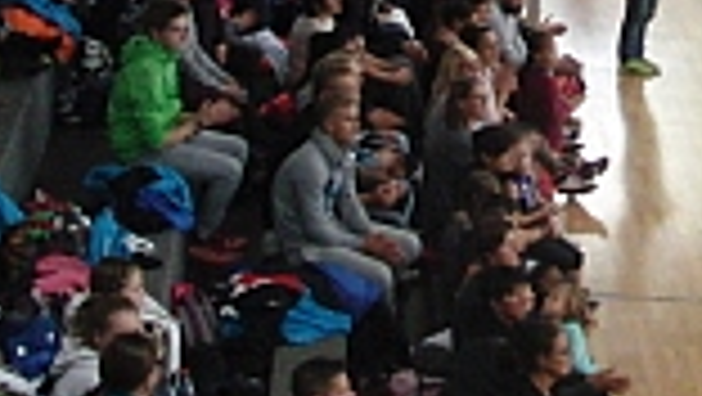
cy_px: -153
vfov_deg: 7.7
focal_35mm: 155
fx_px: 2887
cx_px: 783
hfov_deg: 13.6
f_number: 3.6
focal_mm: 6.42
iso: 400
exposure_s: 1/80
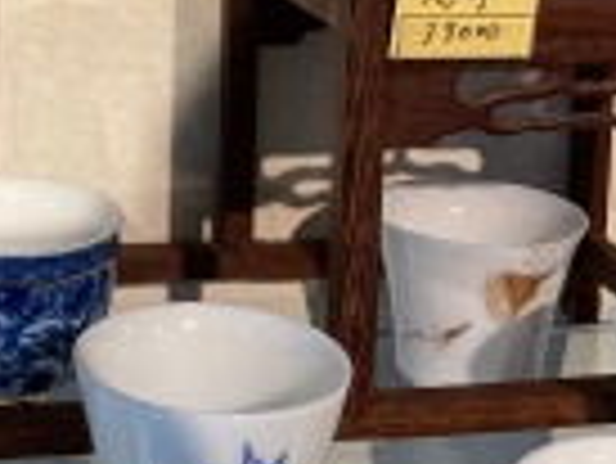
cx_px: 58
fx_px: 1639
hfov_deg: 20.8
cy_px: -79
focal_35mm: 92
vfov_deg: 15.5
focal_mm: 3.99
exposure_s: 1/50
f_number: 1.8
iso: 200
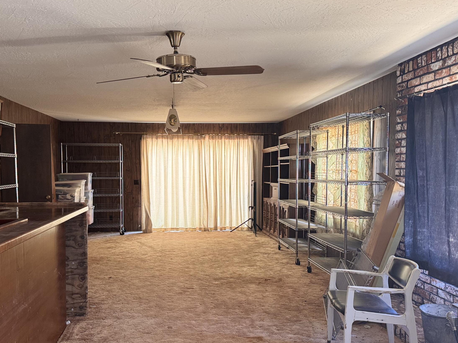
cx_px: 193
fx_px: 437
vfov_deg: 42.8
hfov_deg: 55.1
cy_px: 196
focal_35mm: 33
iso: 250
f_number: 1.78
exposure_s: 1/60
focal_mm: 6.76
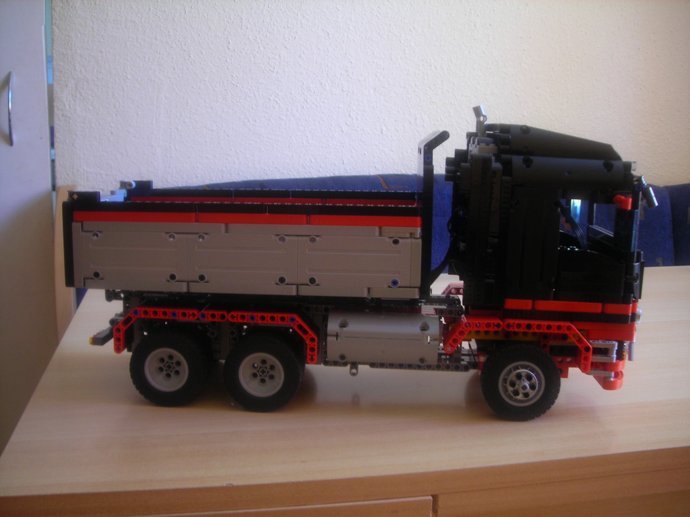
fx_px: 757
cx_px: 345
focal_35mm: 38
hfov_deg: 49.0
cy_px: 258
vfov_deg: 37.7
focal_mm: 6.3
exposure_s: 1/6.8
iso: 50
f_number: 3.2
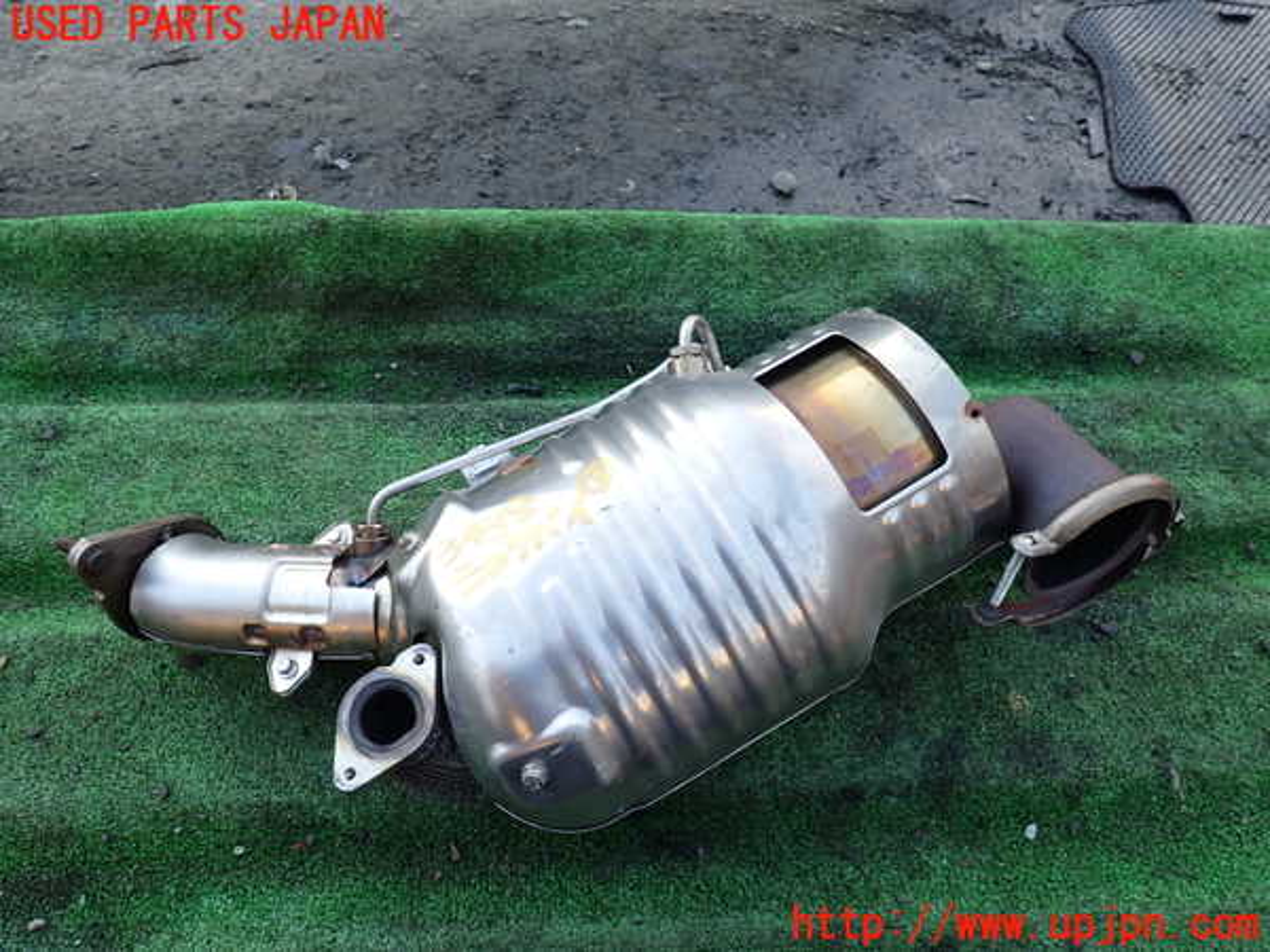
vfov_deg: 54.9
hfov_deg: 69.4
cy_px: 476
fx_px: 917
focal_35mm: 25
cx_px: 635
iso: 100
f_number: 2.8
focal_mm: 4.5
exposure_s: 1/80
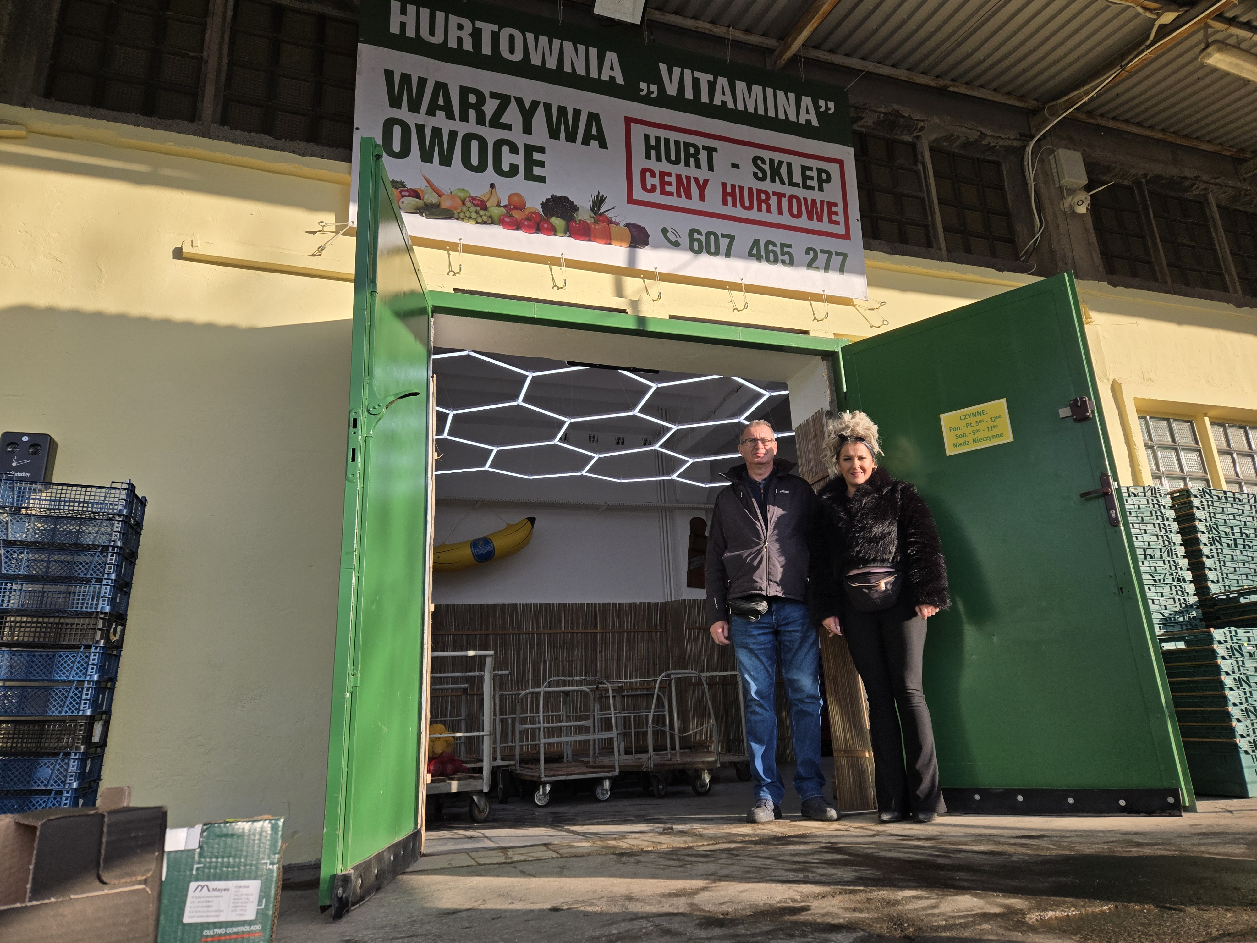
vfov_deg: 58.9
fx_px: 835
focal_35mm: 23
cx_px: 628
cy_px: 472
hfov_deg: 73.9
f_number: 1.8
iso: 80
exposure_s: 1/2921
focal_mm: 5.4
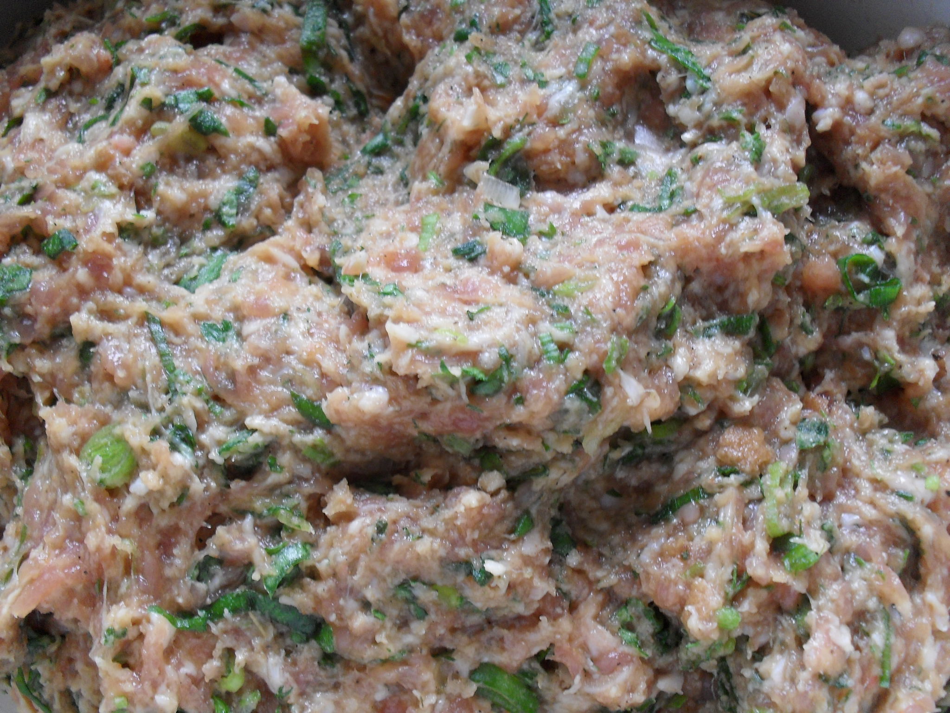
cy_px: 356
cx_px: 475
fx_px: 1043
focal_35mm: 38
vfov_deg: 37.7
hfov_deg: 49.0
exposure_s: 1/30
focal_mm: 6.3
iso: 100
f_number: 2.8
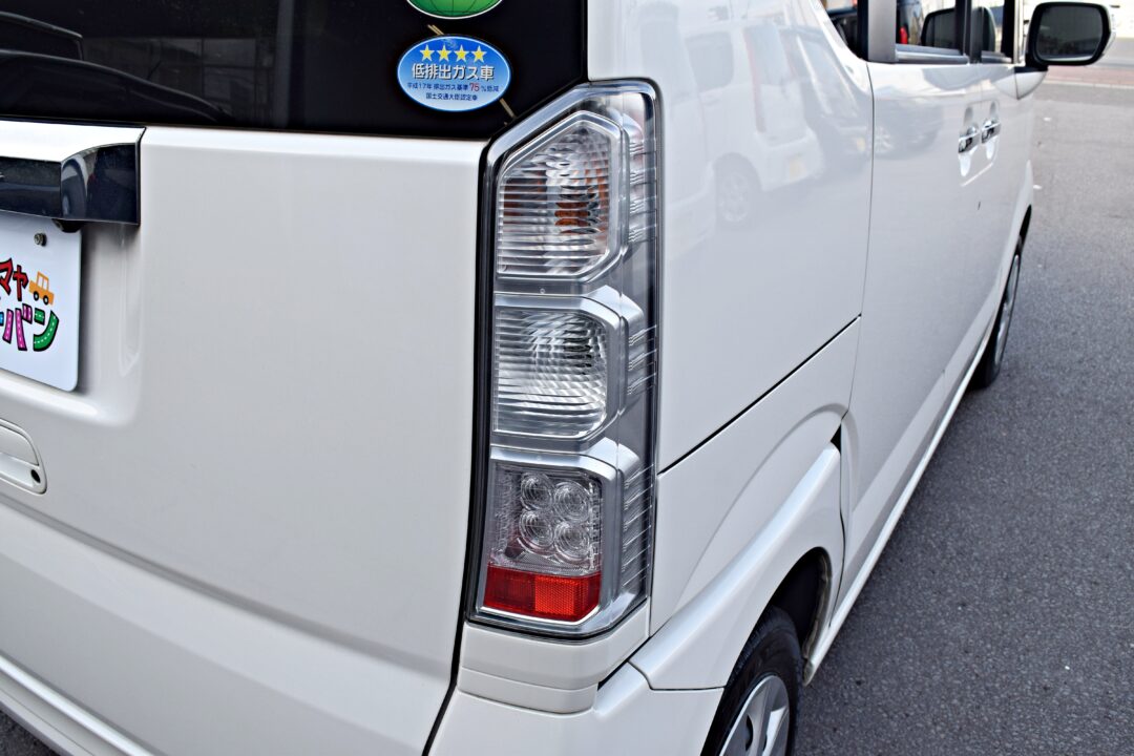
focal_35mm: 30
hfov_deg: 61.9
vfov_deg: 43.6
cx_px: 567
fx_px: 945
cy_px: 378
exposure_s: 1/250
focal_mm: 20
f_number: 8
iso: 400
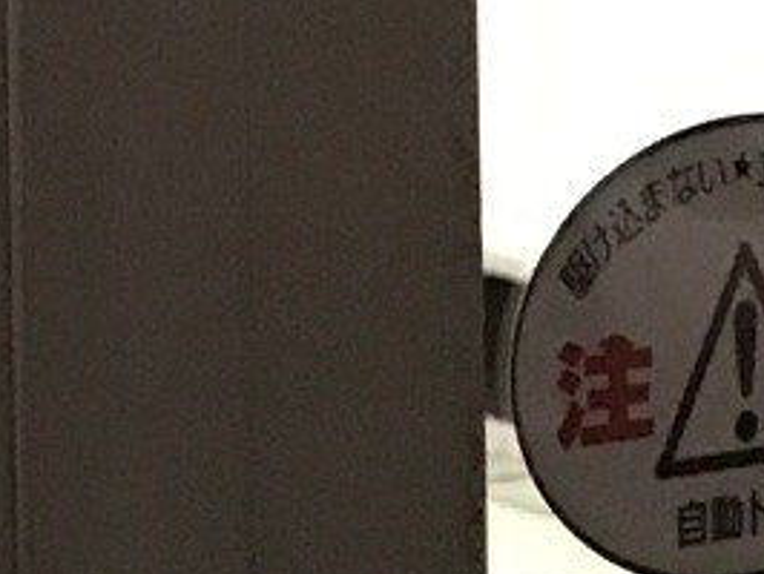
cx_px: -2077
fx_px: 4683
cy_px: -959
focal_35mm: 212
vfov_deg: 6.6
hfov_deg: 7.3
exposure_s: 1/9
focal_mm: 3.99
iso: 100
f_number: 1.8
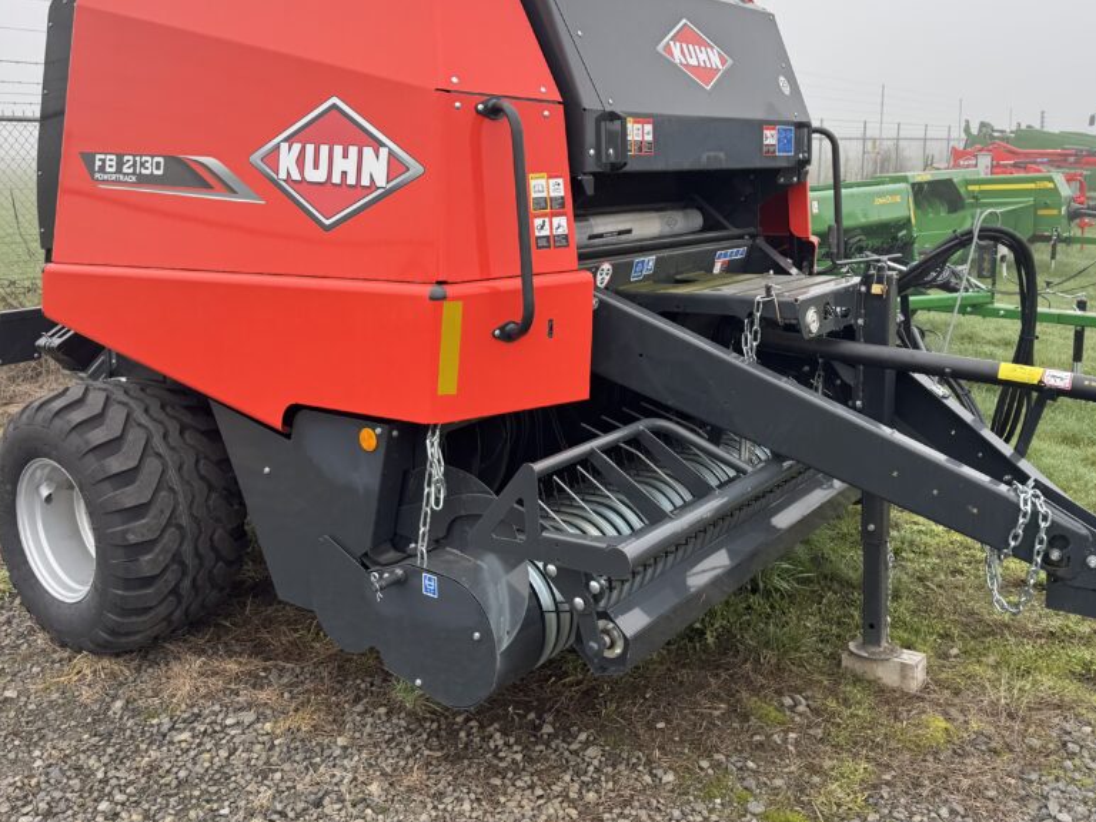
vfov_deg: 44.0
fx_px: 1013
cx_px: 547
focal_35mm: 32
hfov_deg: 56.8
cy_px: 341
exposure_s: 1/227
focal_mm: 6.76
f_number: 1.78
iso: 64
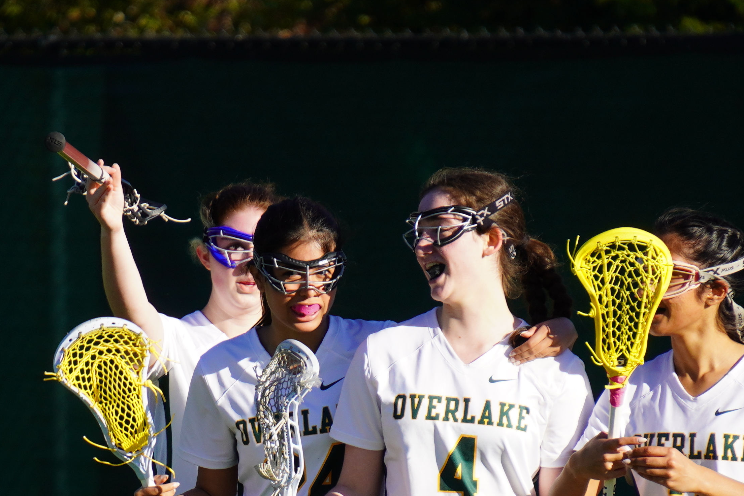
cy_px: 524
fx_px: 24076
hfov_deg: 1.8
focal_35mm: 1165
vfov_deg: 1.2
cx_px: 285
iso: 200
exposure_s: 1/500
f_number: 6.3
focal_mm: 286
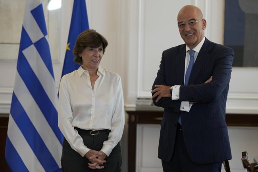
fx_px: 853
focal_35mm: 119
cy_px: 86
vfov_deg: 11.5
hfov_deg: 17.2
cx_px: 129
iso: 2500
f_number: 3.5
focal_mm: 119
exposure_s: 1/640
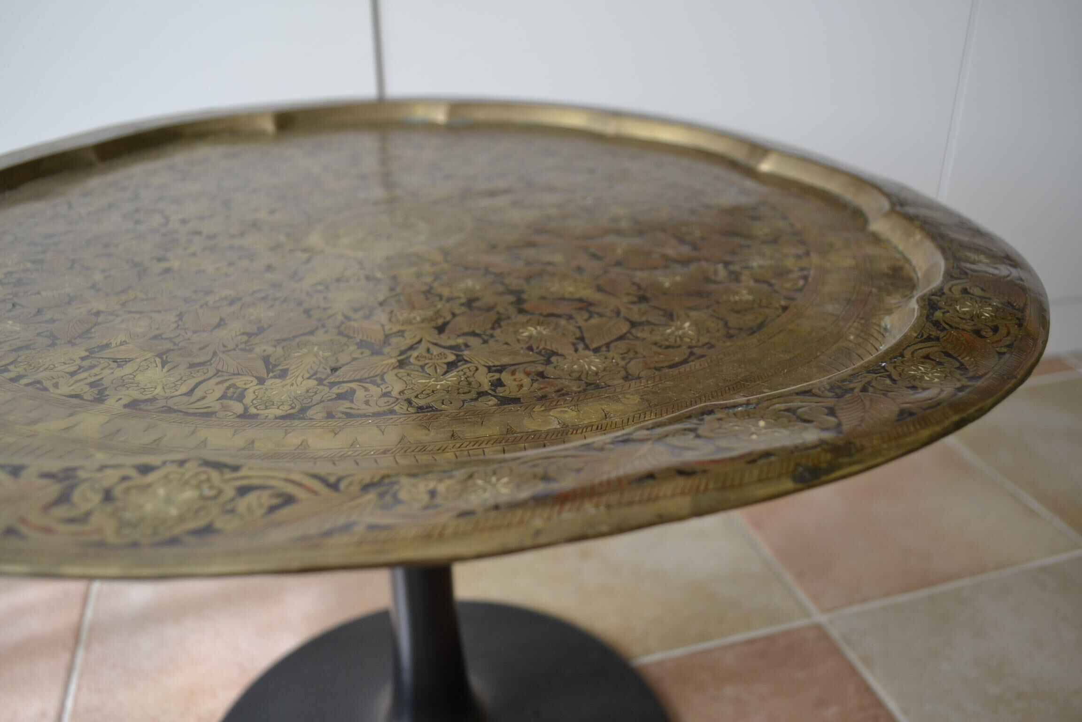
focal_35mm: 30
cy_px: 361
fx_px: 902
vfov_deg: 43.6
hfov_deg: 61.9
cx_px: 541
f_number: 4.5
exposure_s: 1/80
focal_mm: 20
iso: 400
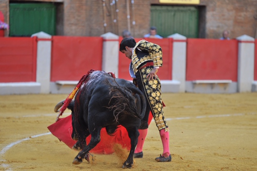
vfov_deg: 5.7
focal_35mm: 240
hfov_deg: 8.6
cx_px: 128
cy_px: 86
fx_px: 1712
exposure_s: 1/800
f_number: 2.8
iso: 400
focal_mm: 160
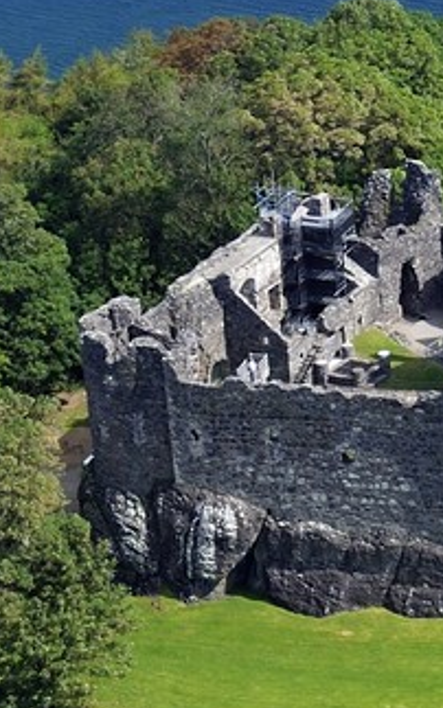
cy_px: 855
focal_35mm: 353
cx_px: 1379
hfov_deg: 3.6
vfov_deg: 5.9
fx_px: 6816
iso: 200
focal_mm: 70
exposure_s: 1/800
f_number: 5
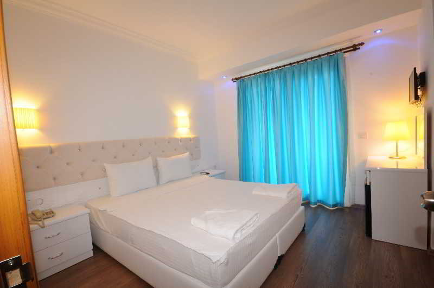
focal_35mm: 16
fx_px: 199
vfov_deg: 71.9
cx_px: 217
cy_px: 144
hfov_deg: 95.1
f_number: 16
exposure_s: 1/1.3
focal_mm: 11
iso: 200
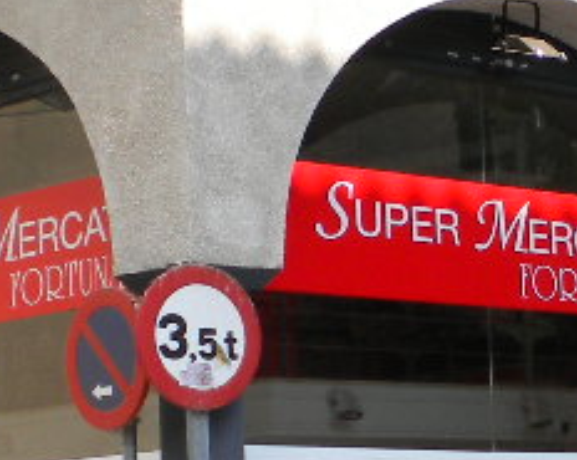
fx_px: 2575
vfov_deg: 10.2
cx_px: 525
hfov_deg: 12.7
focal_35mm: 151
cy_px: 326
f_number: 4.6
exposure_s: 1/263
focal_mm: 6.3
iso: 80
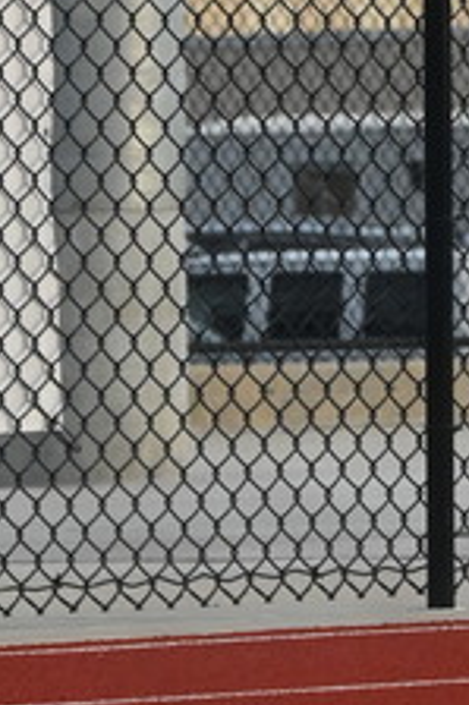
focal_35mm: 434
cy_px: -107
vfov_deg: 4.7
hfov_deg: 3.1
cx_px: 826
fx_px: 8494
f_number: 6.3
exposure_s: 1/3200
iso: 2500
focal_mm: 97
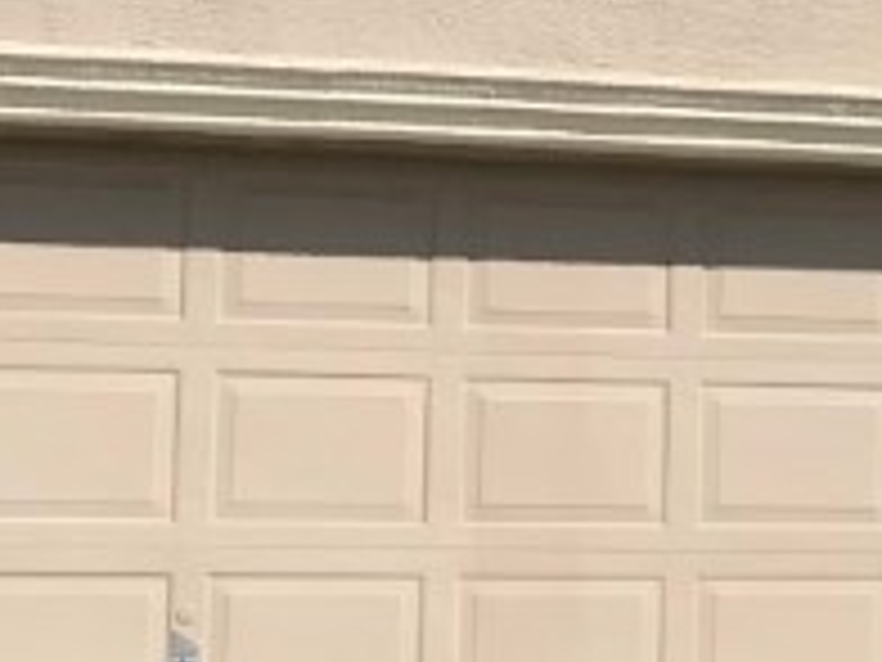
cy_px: 198
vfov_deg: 10.1
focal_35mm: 146
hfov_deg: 12.3
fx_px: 3720
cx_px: 1620
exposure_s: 1/2907
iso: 20
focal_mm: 3.99
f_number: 1.8
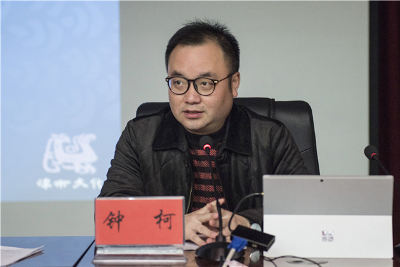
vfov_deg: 19.5
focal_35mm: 70
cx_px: 200
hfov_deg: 28.8
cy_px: 134
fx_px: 778
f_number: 2.8
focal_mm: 70
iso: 800
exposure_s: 1/160
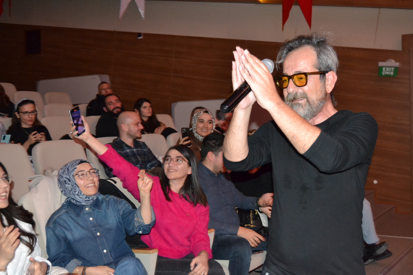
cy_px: 138
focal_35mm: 42
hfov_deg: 46.4
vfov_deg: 31.9
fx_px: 482
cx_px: 206
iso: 3200
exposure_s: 1/60
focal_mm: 28
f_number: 4
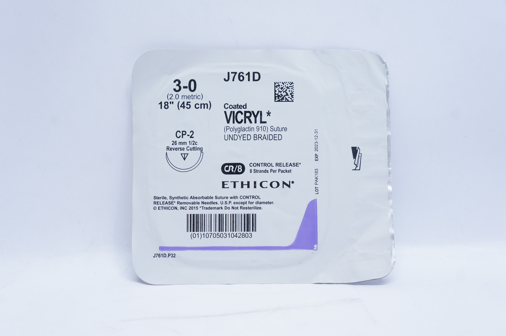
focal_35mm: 46
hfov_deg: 42.4
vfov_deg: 28.9
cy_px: 168
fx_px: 653
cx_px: 253
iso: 800
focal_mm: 31
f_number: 7.1
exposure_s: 1/40
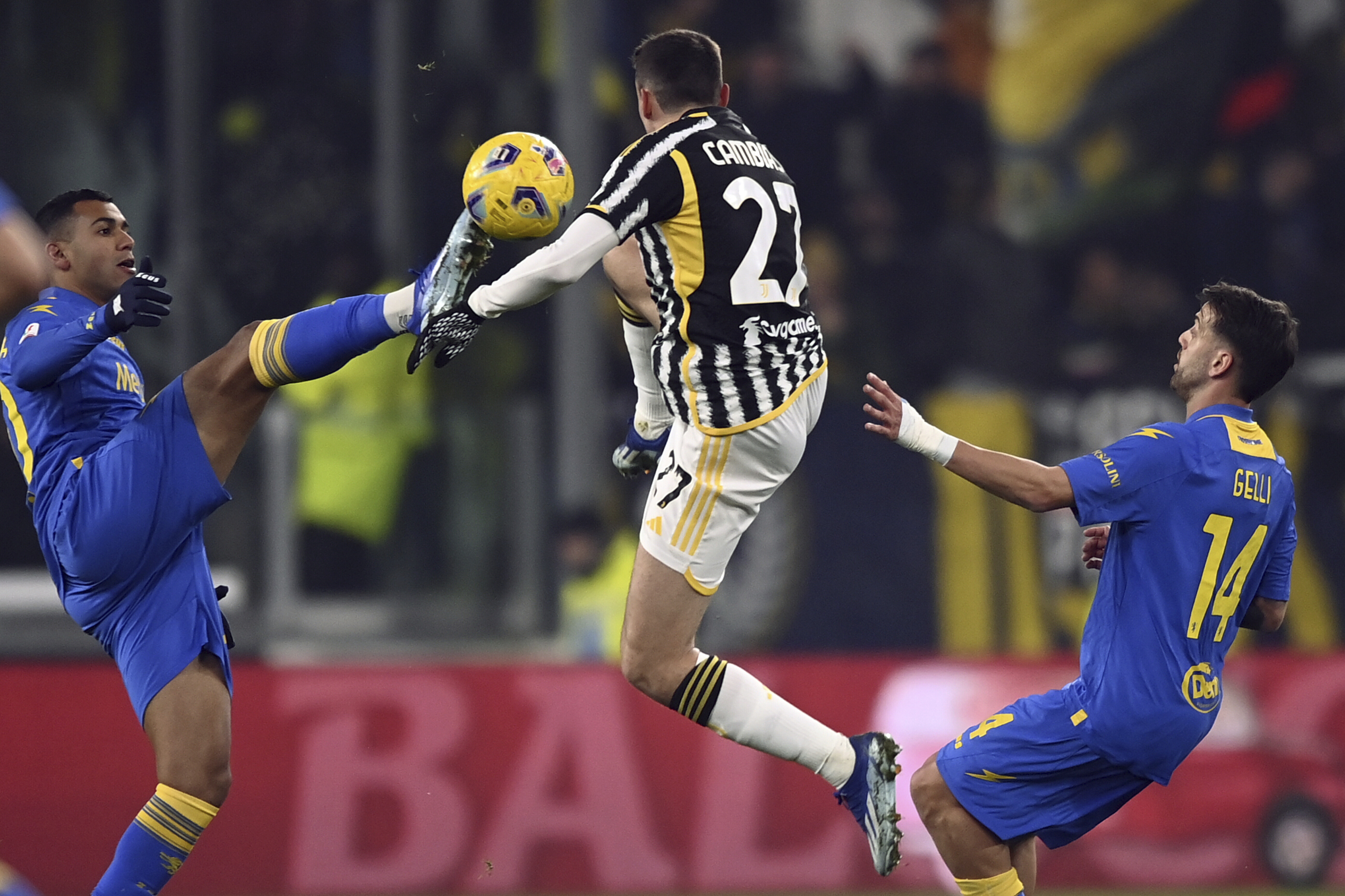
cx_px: 672
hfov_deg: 5.2
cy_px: 448
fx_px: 14943
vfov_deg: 3.4
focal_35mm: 400
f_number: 2.8
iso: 1600
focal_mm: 400
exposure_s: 1/1600
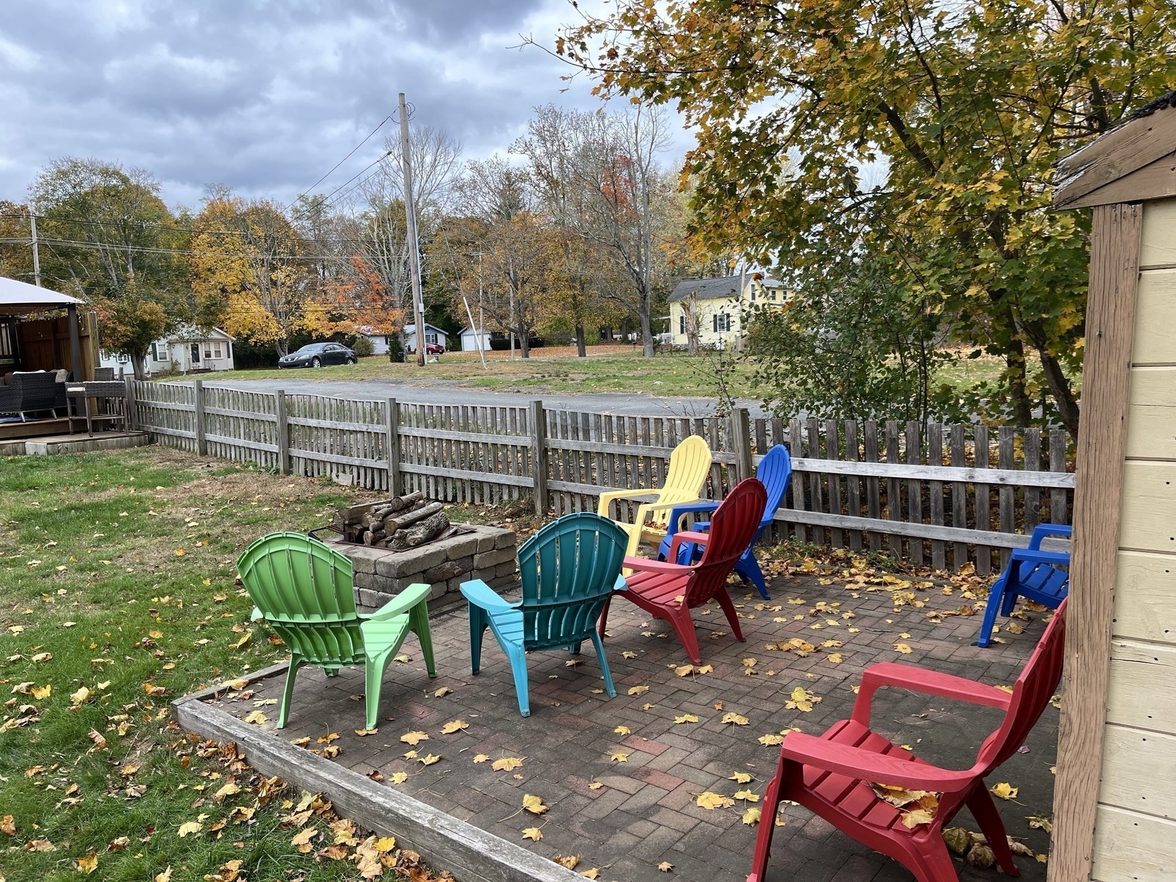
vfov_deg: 53.1
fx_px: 883
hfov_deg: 67.3
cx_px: 588
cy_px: 441
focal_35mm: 26
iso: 50
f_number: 1.6
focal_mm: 5.1
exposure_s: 1/527
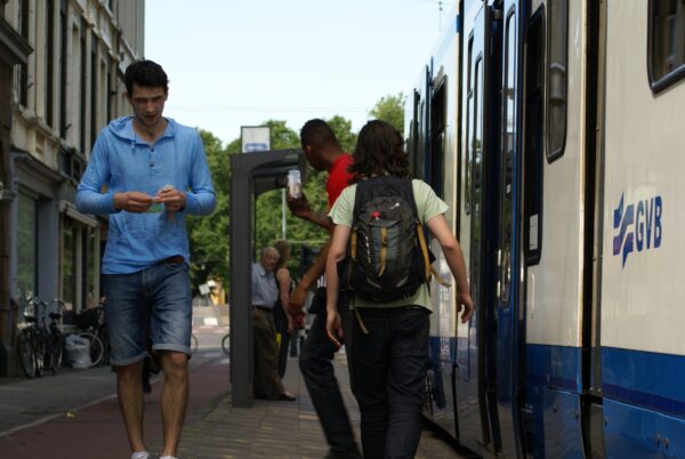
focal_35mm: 105
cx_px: 342
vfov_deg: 13.1
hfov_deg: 19.4
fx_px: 2001
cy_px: 230
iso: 100
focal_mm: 70
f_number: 6.3
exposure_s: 1/160
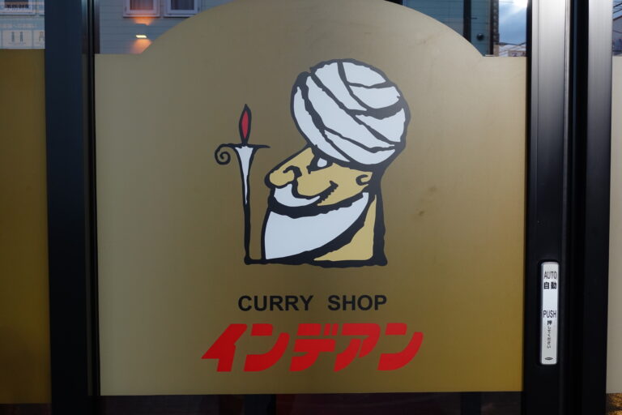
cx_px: 311
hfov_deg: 41.9
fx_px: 812
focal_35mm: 47
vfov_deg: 28.6
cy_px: 208
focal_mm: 17.27
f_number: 5.6
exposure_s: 1/50
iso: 320
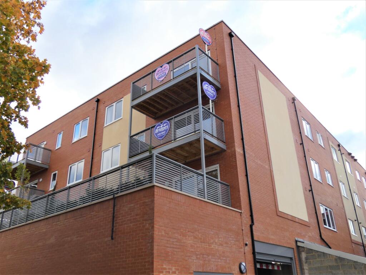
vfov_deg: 45.4
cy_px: 138
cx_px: 183
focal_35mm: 31
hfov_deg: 58.4
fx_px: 328
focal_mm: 5.5
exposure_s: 1/320
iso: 125
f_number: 3.3
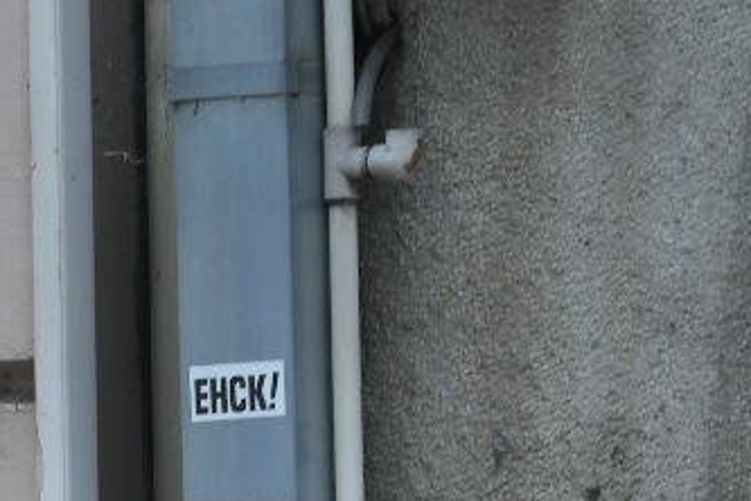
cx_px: 595
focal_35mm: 974
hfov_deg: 2.1
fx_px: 20317
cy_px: 424
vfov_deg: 1.4
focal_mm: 200
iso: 500
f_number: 4
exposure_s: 1/250
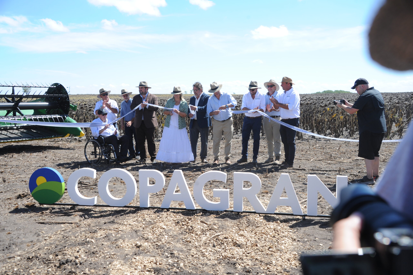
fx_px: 401
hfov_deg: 54.5
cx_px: 206
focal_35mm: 35
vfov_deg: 37.8
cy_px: 138
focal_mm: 35
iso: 320
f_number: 5.6
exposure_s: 1/640
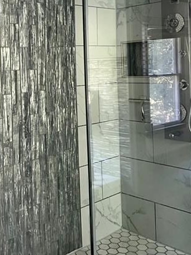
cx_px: 24
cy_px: 64
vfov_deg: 38.0
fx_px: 360
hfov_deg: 28.7
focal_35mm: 49
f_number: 1.5
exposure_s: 1/60
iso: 320
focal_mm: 5.7
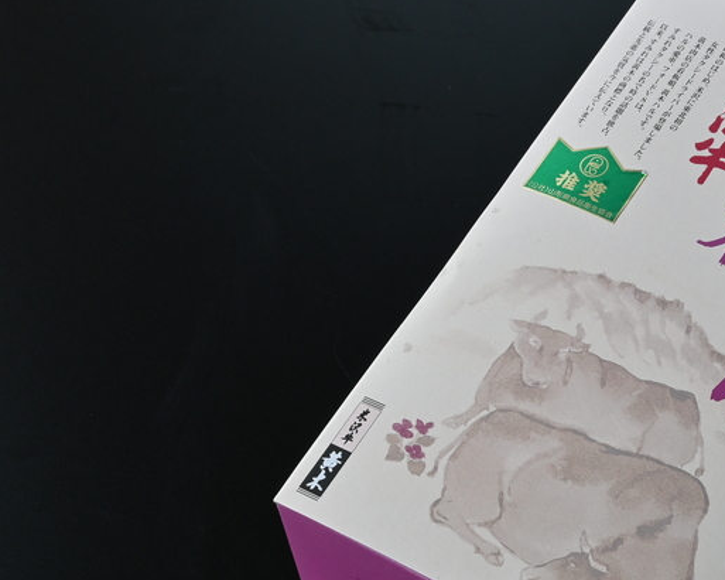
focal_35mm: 87
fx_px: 1875
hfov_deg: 21.3
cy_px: 395
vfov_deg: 17.5
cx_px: 680
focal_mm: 30.5
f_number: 10
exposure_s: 1/50
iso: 280
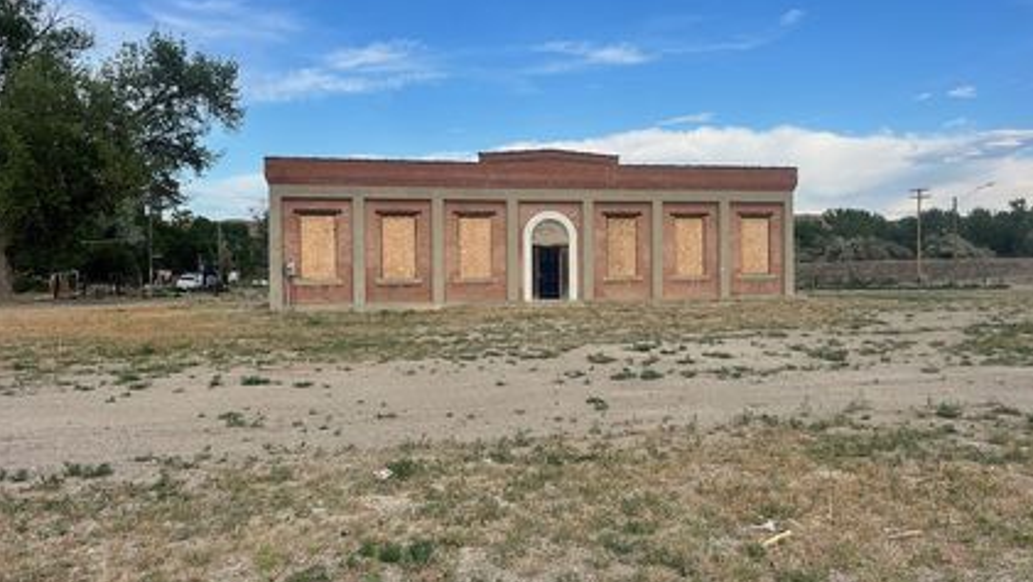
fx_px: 794
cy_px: 271
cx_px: 524
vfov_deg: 40.2
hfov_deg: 66.1
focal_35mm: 29
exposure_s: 1/1901
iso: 50
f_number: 1.5
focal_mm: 5.7
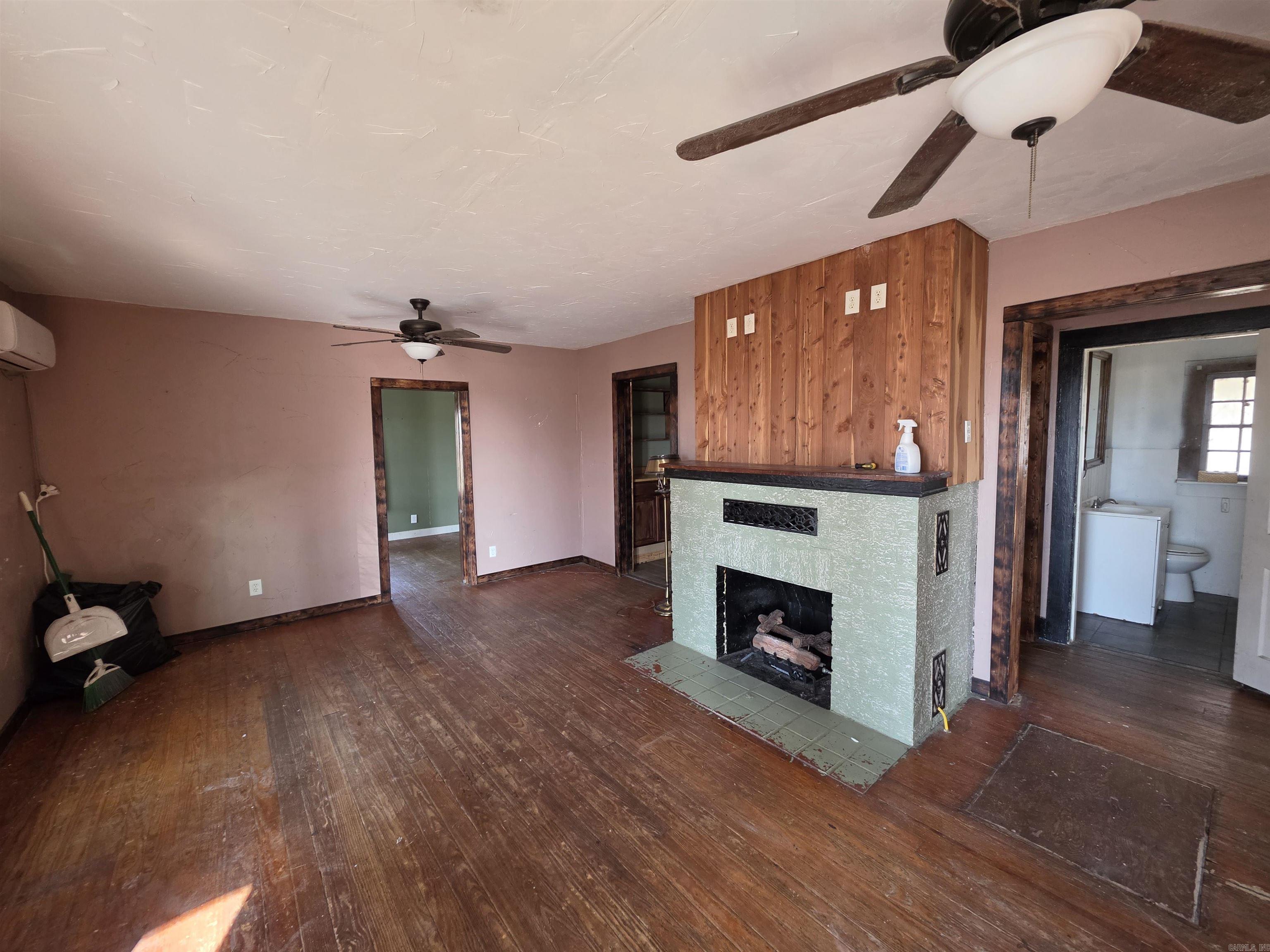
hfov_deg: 106.2
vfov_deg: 89.9
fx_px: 477
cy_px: 476
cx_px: 635
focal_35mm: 13
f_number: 1.9
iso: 160
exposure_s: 1/60
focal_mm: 2.2
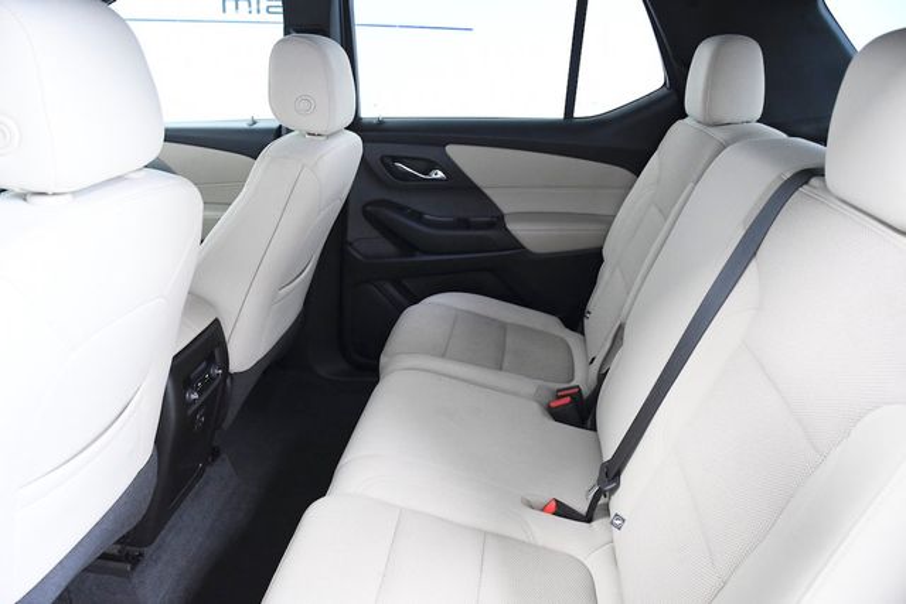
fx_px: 680
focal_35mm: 27
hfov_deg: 67.4
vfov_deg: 48.0
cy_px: 302
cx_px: 453
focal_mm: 18
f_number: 4.5
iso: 2500
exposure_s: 1/80
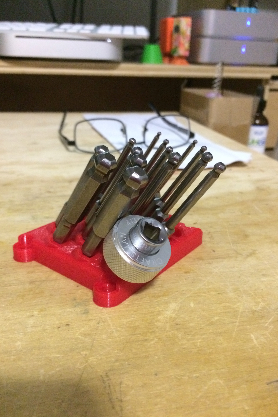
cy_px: 210
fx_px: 359
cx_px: 134
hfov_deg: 42.3
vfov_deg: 60.3
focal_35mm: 31
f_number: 2.2
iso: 640
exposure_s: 1/15
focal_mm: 4.15
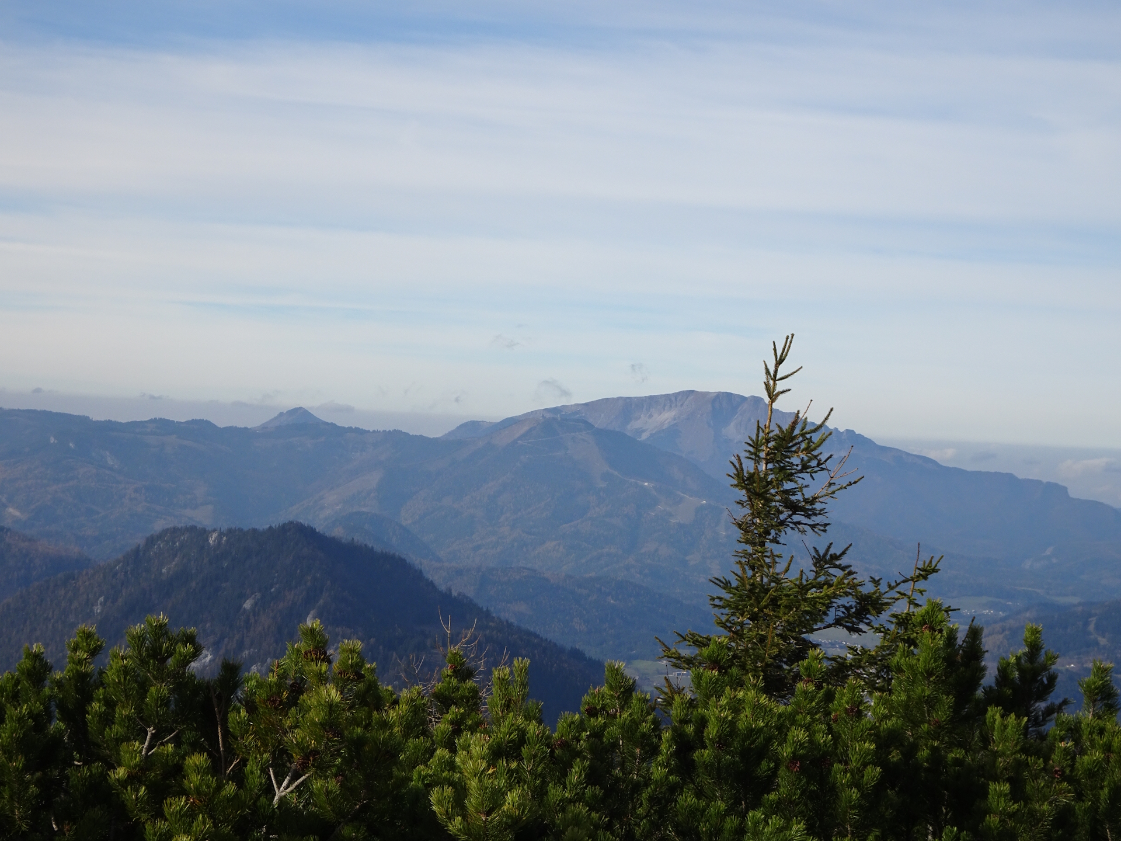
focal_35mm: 75
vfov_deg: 19.6
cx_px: 560
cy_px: 420
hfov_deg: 26.0
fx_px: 2429
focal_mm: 12.87
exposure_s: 1/500
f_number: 5
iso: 80
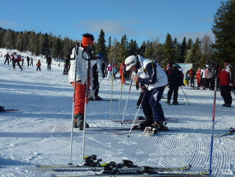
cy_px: 88
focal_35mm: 52
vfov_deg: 28.0
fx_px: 353
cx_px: 118
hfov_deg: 36.8
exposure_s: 1/640
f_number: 4.5
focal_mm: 8.5
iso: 80
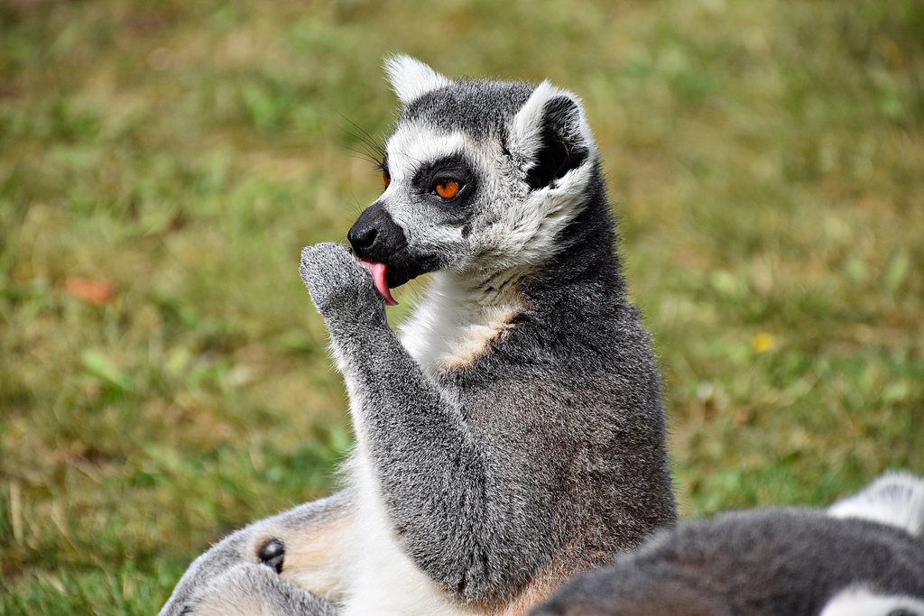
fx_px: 5390
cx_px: 462
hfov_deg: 9.8
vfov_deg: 6.5
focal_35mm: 210
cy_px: 308
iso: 360
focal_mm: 140
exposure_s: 1/2000
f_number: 5.6
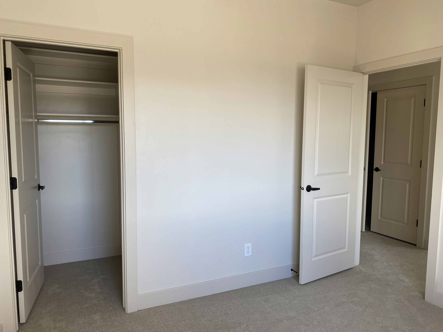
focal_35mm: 26
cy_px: 166
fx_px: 333
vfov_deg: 53.1
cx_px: 222
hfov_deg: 67.3
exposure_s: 1/122
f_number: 1.8
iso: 50
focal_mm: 4.25
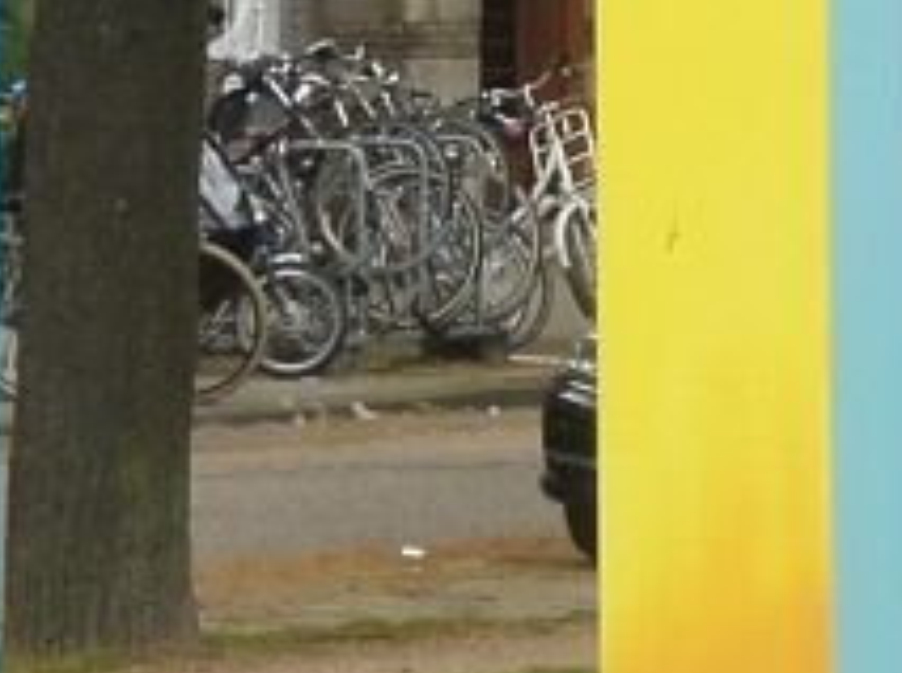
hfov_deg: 3.4
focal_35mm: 586
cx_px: 165
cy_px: 121
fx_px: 15244
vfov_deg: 2.5
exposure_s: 1/125
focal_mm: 21.8
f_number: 7.1
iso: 100
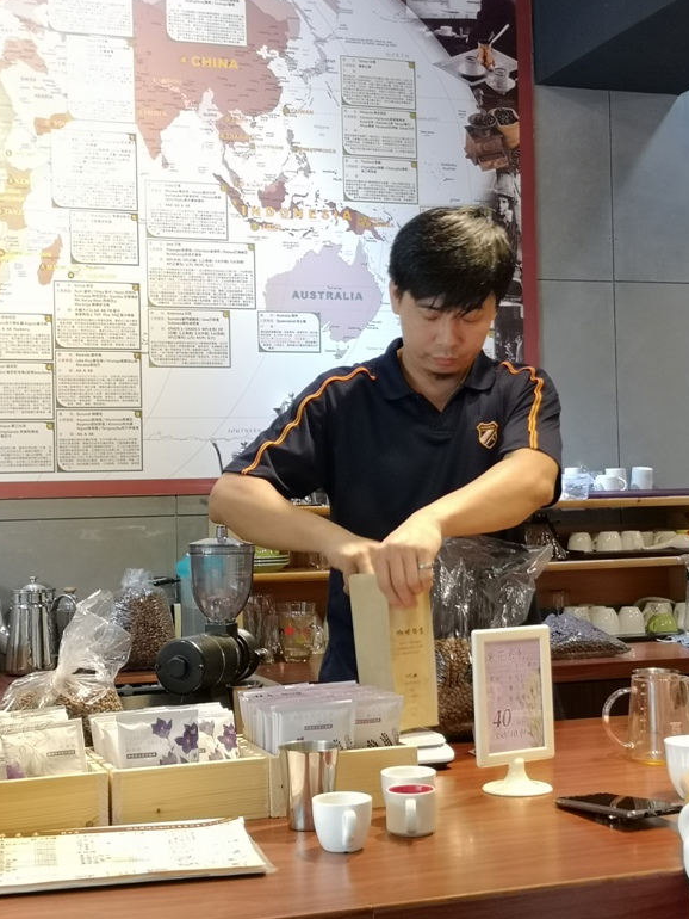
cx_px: 347
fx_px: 1432
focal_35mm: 54
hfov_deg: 27.0
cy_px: 444
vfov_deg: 35.5
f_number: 1.8
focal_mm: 3.95
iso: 250
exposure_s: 1/30
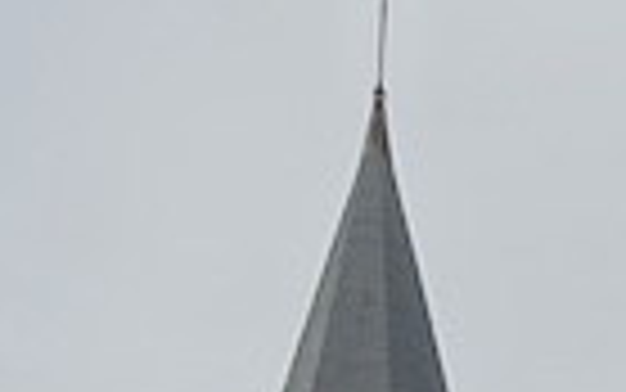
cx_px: 581
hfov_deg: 18.3
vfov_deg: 10.2
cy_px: 948
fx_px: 1912
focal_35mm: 112
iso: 80
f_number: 3.5
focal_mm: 4.1
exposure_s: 1/250
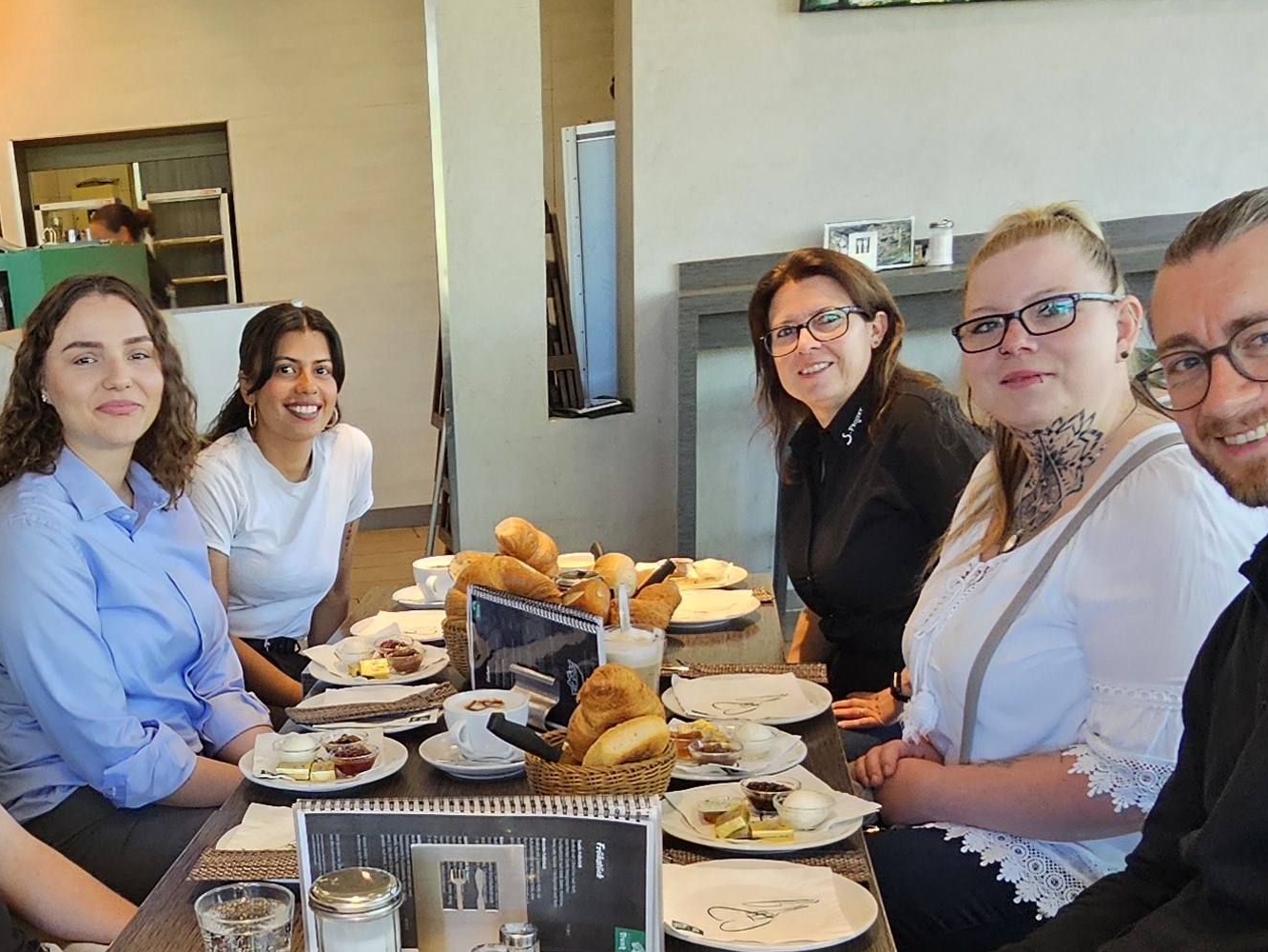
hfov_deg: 45.5
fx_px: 1429
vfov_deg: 35.4
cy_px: 790
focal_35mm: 39
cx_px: 261
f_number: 2.2
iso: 50
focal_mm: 2.2
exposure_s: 1/50
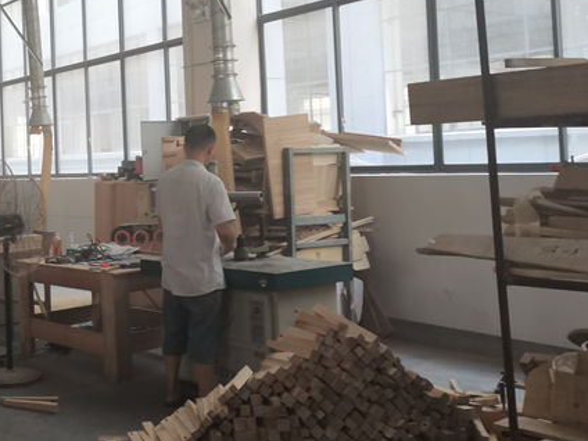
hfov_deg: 36.7
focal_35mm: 49
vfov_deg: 29.4
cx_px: 69
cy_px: 132
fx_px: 832
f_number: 1.8
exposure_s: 1/60
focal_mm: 5.58
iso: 320
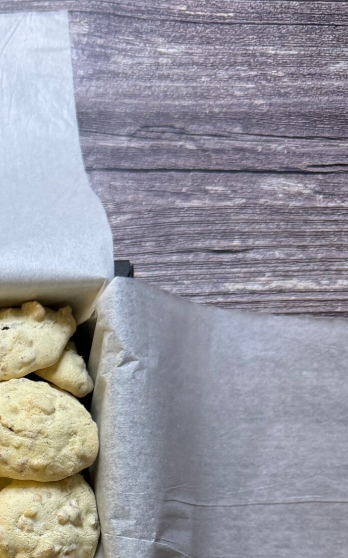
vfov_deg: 32.6
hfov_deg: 20.0
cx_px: -115
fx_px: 895
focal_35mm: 59
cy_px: 515
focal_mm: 6.76
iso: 200
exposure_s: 1/118
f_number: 1.78
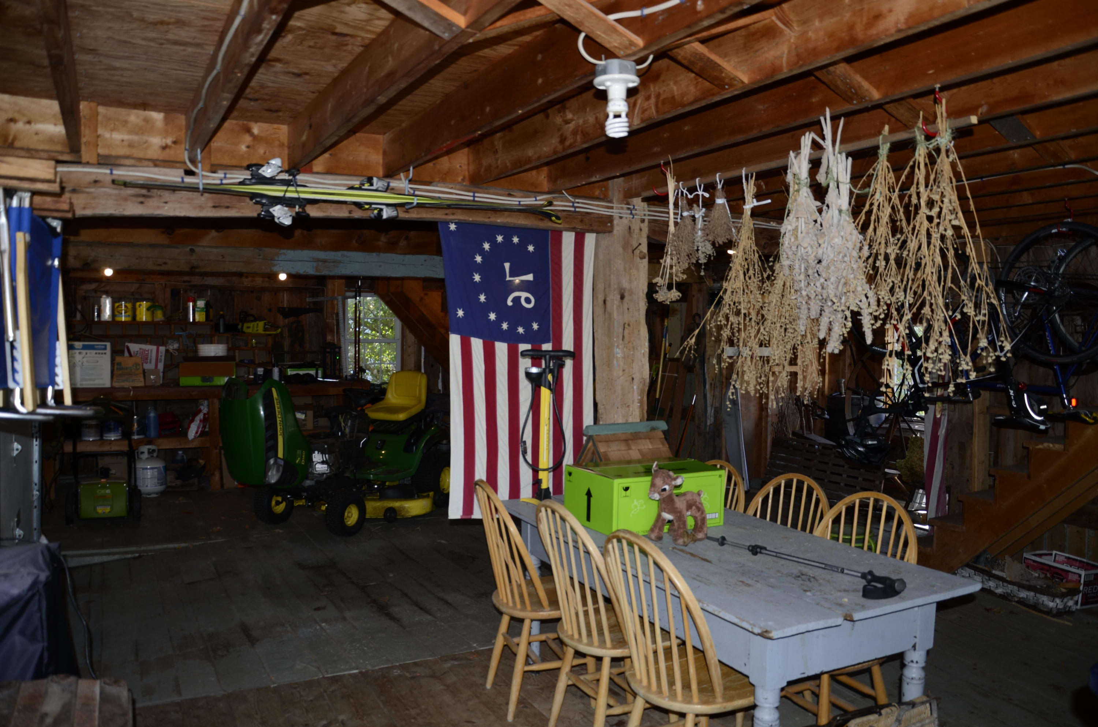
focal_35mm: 27
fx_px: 822
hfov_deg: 67.5
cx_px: 549
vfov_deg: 47.7
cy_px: 364
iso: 100
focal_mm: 18
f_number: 3.5
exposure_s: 1/60
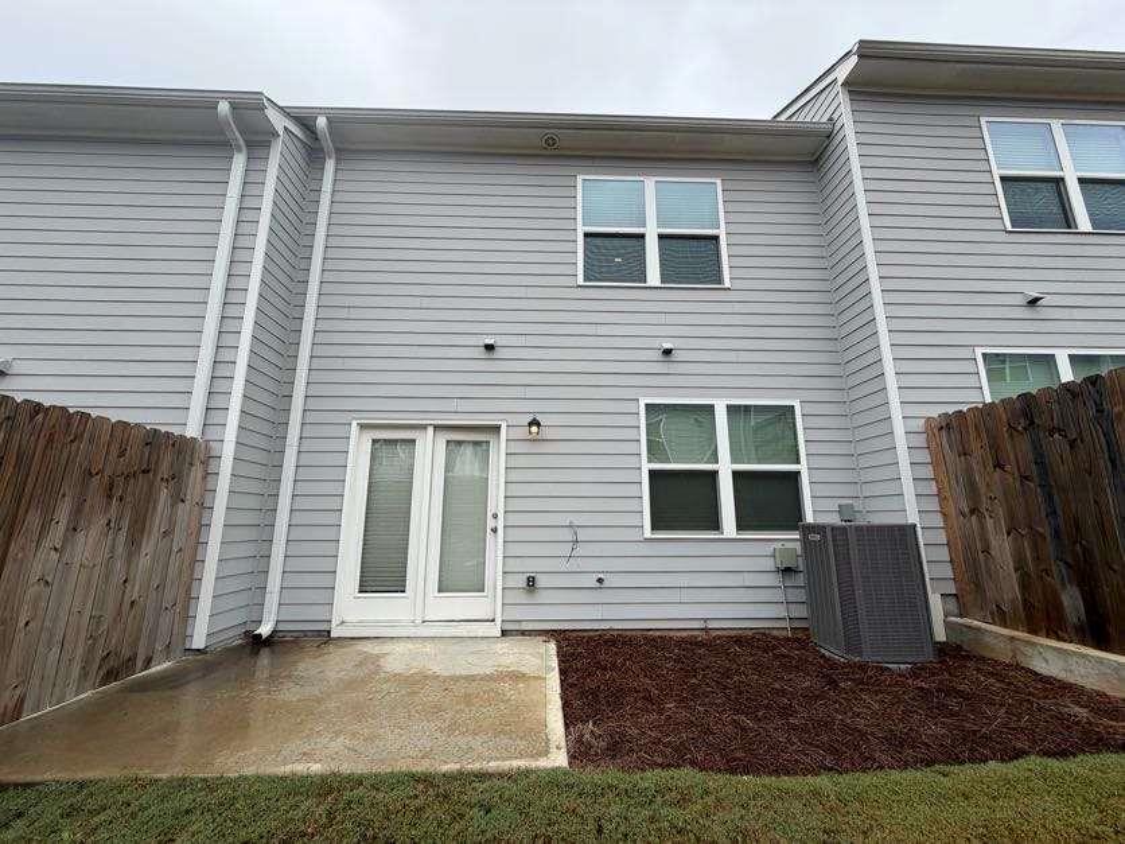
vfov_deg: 85.7
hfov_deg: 102.1
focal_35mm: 14
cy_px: 422
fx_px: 455
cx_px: 562
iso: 64
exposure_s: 1/479
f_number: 2.2
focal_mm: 2.22
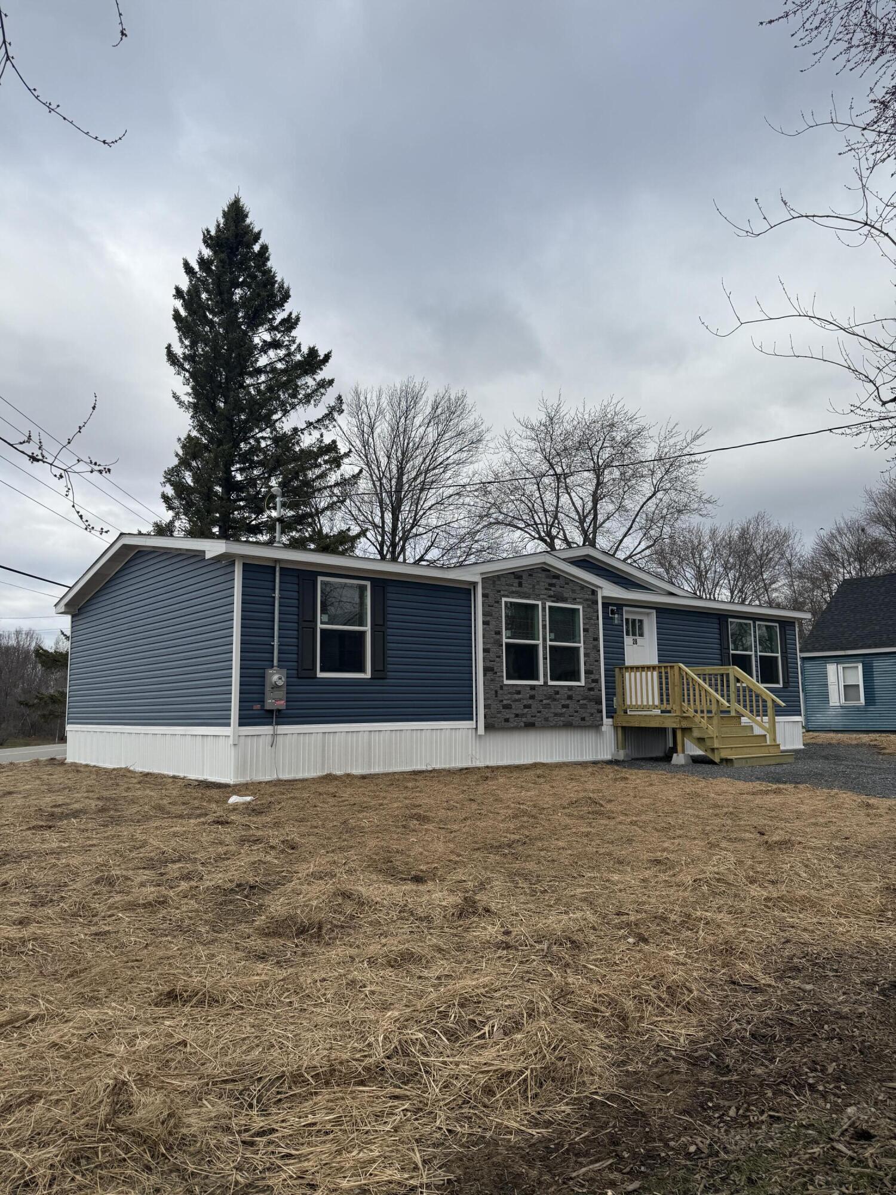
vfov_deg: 71.6
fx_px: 828
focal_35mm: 24
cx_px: 448
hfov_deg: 56.8
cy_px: 598
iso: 80
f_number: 1.78
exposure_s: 1/3759
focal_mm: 6.76
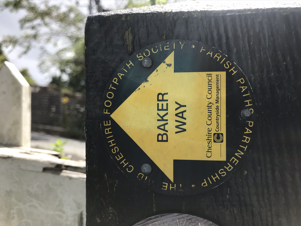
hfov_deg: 63.4
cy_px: 113
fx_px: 243
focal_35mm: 28
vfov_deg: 49.7
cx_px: 150
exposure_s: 1/997
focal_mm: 3.99
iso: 20
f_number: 1.8
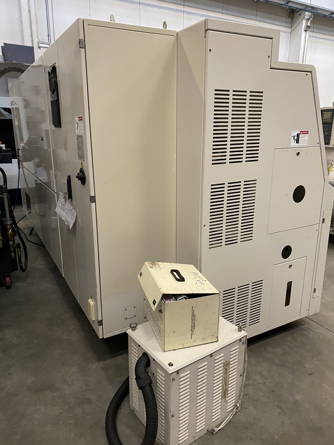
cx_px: 167
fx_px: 334
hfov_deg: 53.1
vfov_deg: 67.3
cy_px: 222
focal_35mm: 26
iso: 320
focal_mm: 4.25
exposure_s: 1/50
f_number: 1.8
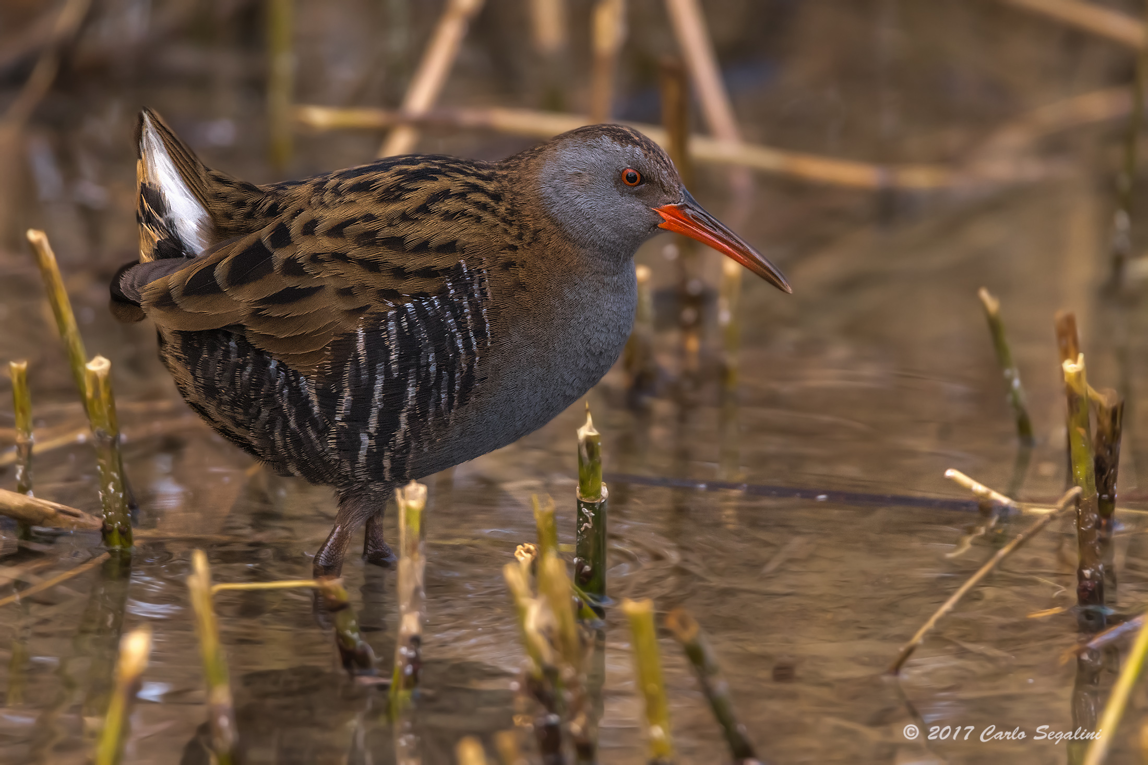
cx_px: 574
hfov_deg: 2.3
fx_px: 28700
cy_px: 382
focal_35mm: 900
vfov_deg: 1.5
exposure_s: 1/1250
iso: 3200
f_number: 6.3
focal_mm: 600
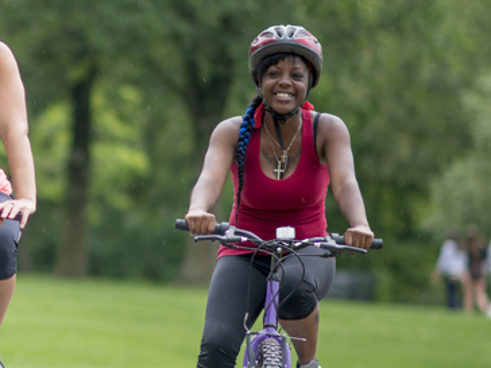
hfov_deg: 7.0
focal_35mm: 282
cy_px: 181
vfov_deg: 5.3
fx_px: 4000
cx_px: -140
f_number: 1.6
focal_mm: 85
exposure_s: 1/400
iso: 160
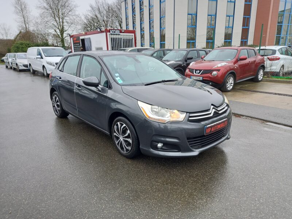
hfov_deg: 69.4
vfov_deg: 54.9
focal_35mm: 25
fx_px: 211
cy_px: 110
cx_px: 146
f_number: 2
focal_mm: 4.6
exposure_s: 1/50
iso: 25
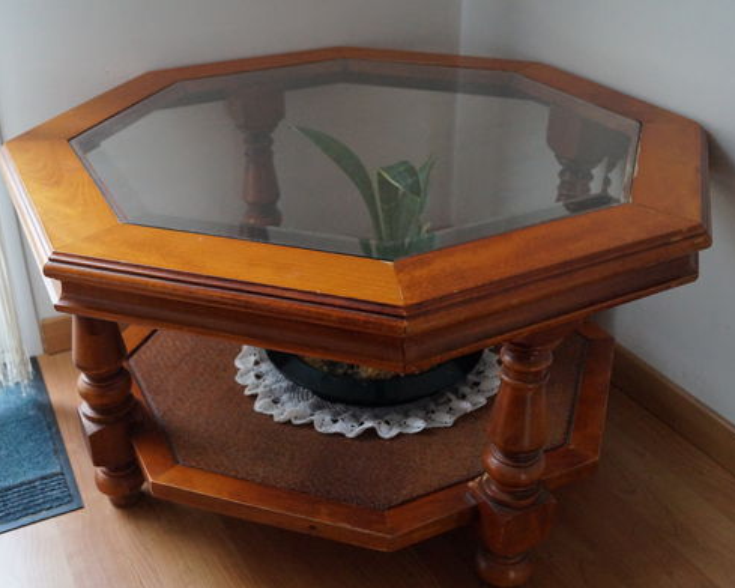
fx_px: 826
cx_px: 352
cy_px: 299
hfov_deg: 47.9
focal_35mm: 38
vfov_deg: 39.1
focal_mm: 22
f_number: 4
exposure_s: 1/125
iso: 3200
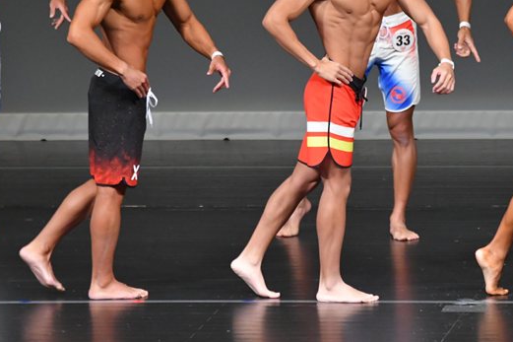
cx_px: 326
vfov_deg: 2.7
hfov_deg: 4.0
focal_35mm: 513
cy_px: 111
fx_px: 7308
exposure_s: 1/400
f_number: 5.6
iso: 4000
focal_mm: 230
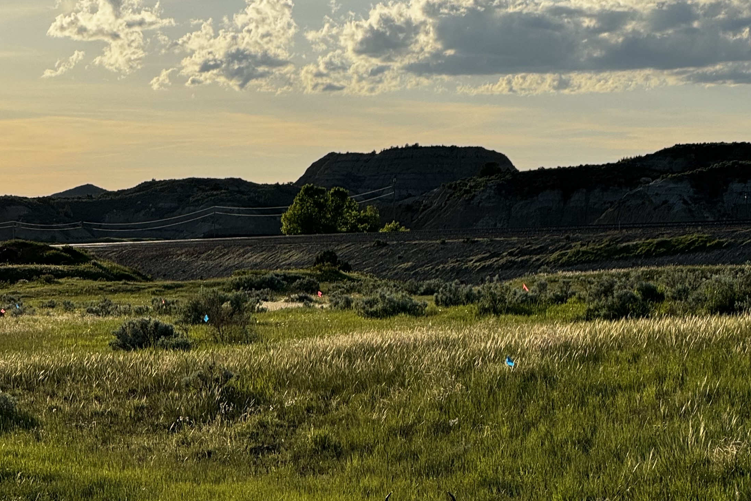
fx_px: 3087
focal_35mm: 148
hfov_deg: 13.8
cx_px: 503
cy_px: 503
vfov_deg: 9.2
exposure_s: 1/847
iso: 25
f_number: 2.8
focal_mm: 9
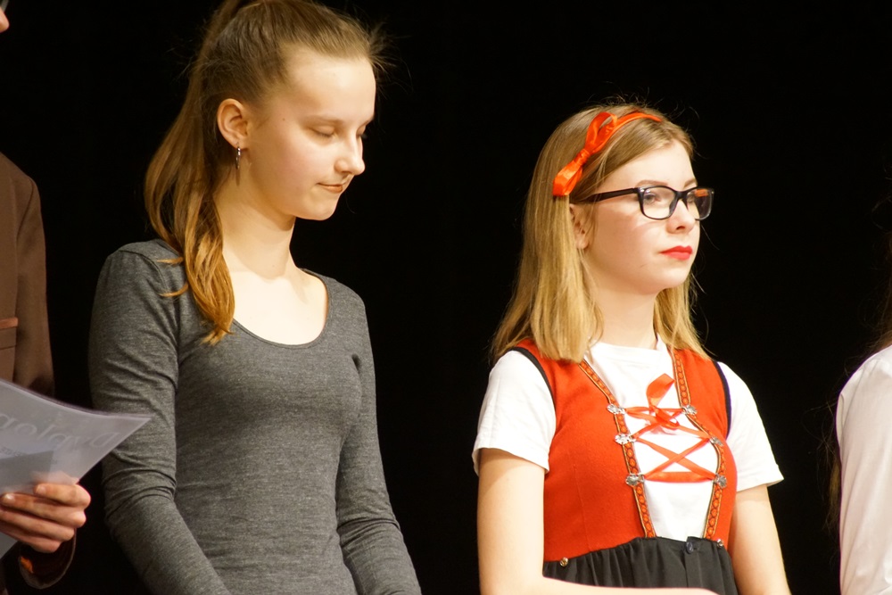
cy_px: 298
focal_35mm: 300
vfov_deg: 4.6
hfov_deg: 6.9
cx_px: 446
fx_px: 7434
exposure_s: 1/50
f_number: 6.3
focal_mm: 200
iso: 3200
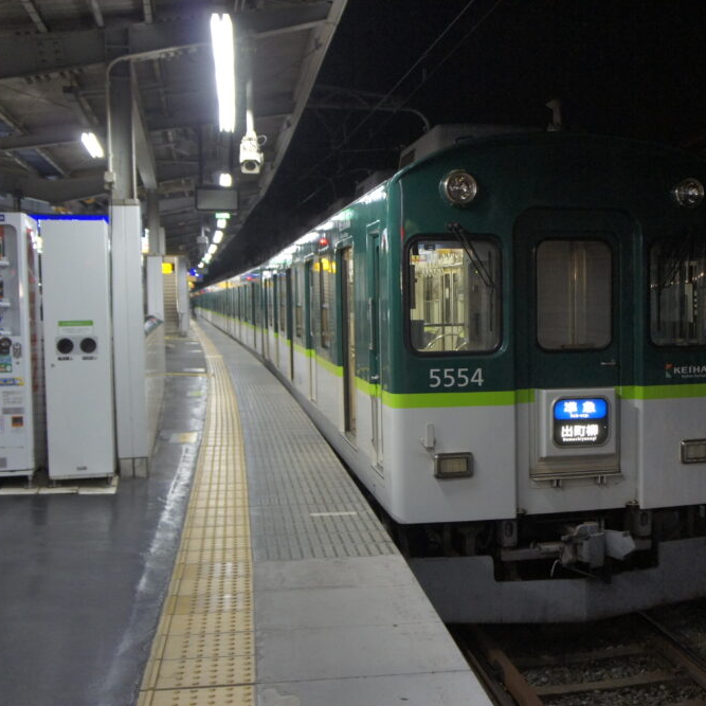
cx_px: 494
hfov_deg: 38.5
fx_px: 992
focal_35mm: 43
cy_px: 357
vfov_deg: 39.2
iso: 1600
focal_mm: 22
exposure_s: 1/100
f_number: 4
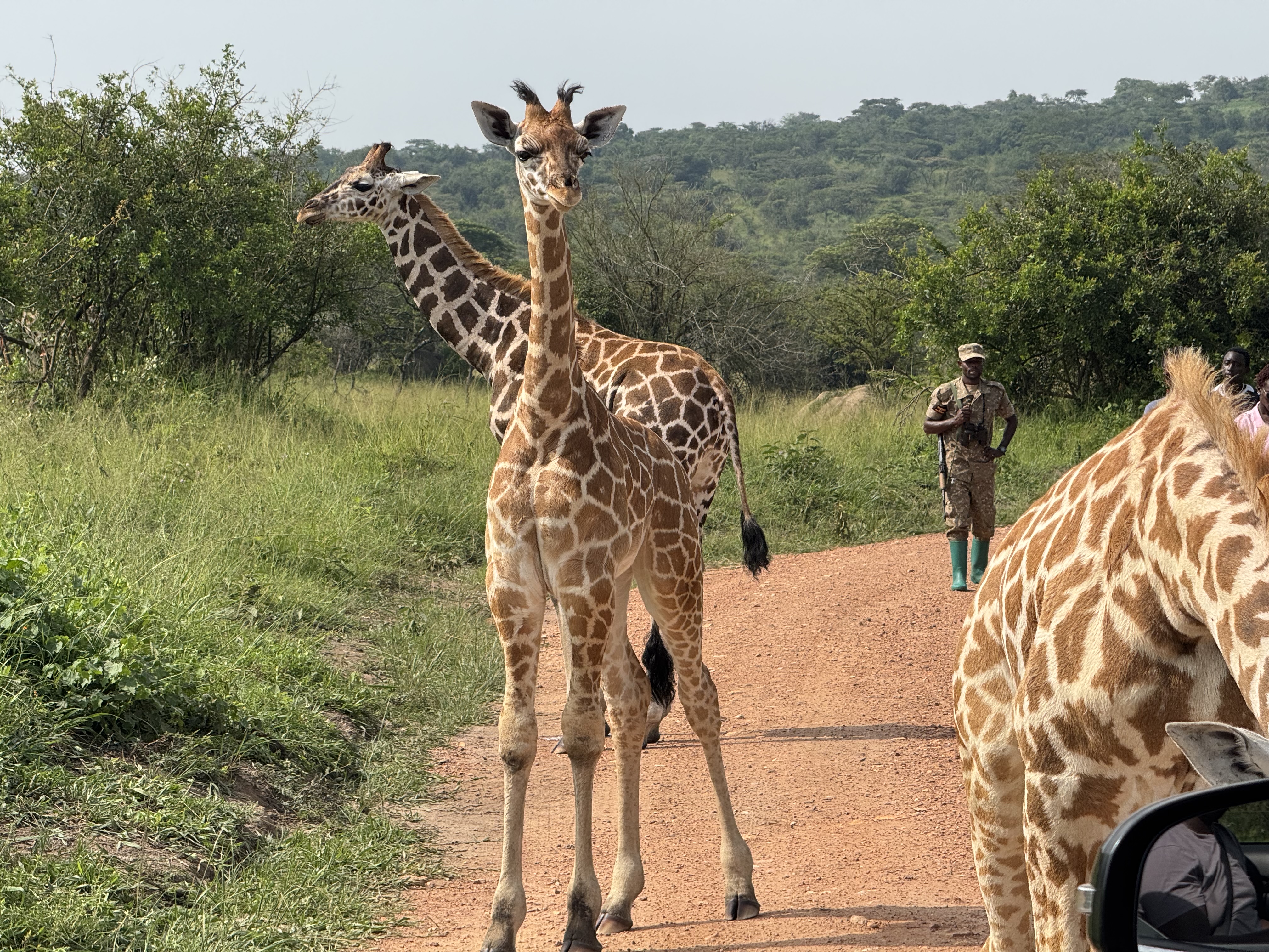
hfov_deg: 16.4
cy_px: 476
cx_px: 634
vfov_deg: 12.3
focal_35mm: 120
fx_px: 4399
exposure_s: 1/1342
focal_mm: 15.66
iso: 50
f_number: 2.8
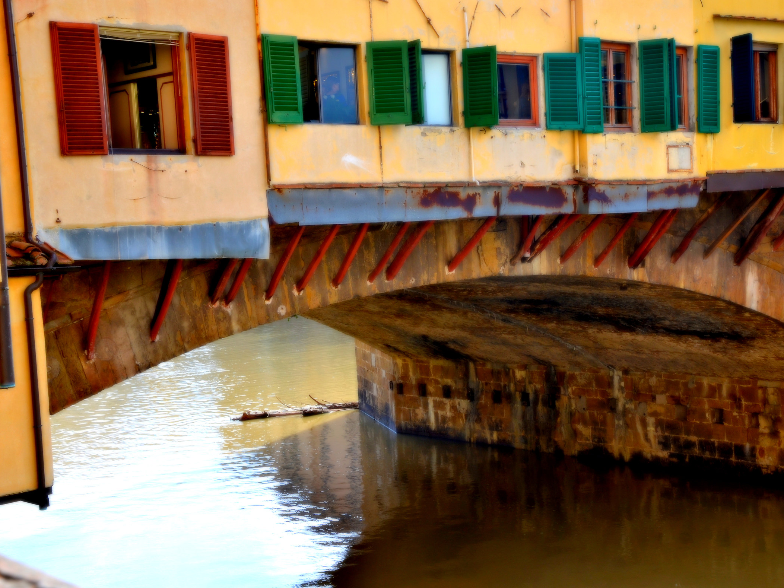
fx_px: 1303
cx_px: 433
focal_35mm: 58
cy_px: 294
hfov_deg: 33.4
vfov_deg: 25.4
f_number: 7.1
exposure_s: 1/200
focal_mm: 35
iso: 100
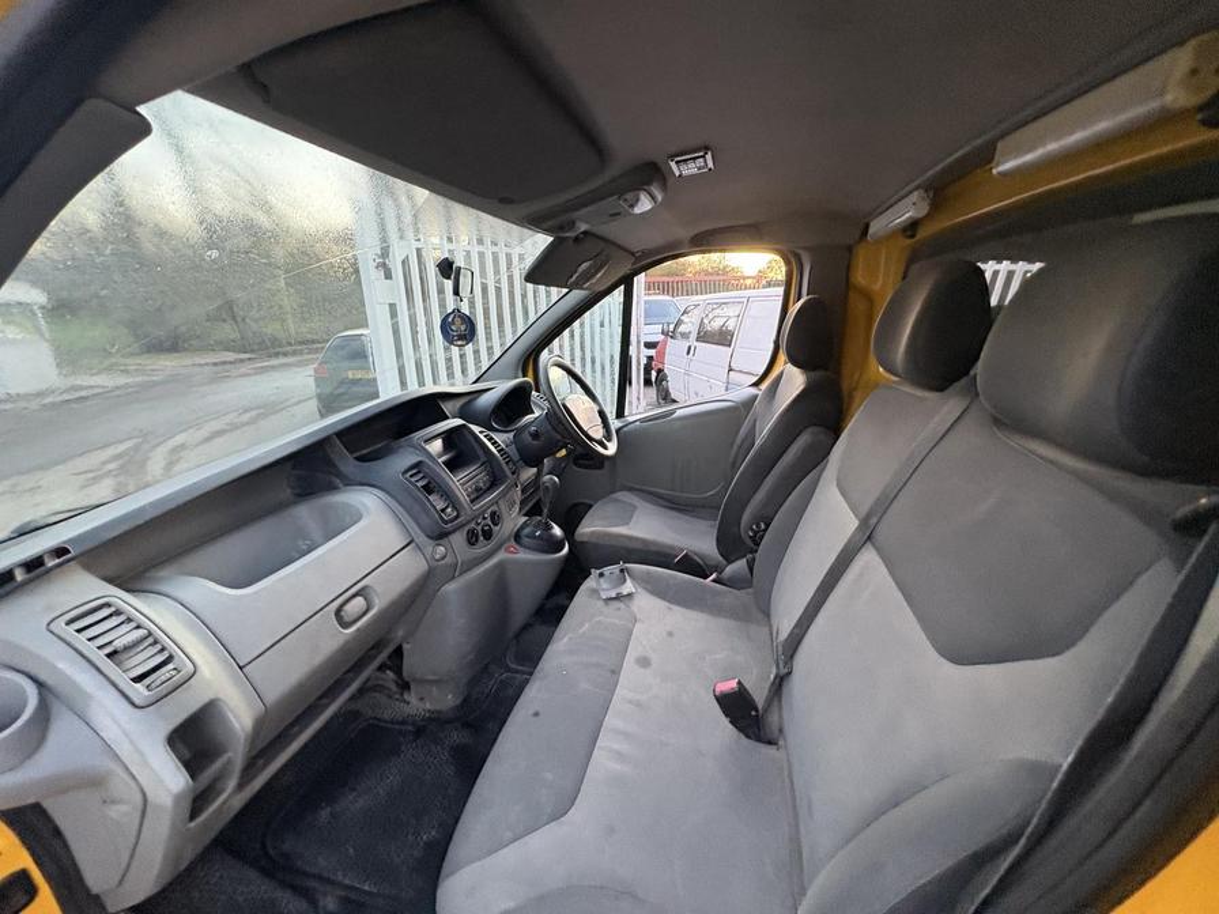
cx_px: 610
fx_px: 493
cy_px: 457
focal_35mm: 14
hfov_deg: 102.1
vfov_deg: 85.7
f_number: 2.2
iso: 400
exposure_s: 1/60
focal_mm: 2.22
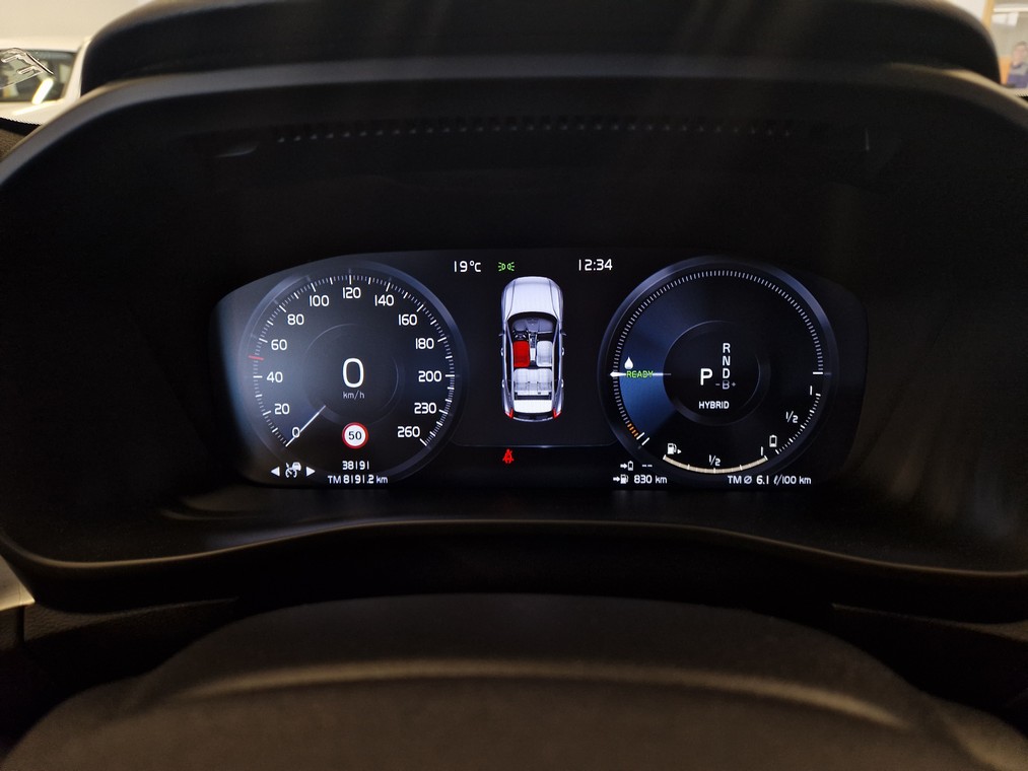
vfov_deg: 58.9
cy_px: 386
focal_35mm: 23
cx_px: 514
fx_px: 683
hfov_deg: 73.9
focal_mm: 5.4
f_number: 1.8
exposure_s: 1/100
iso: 50
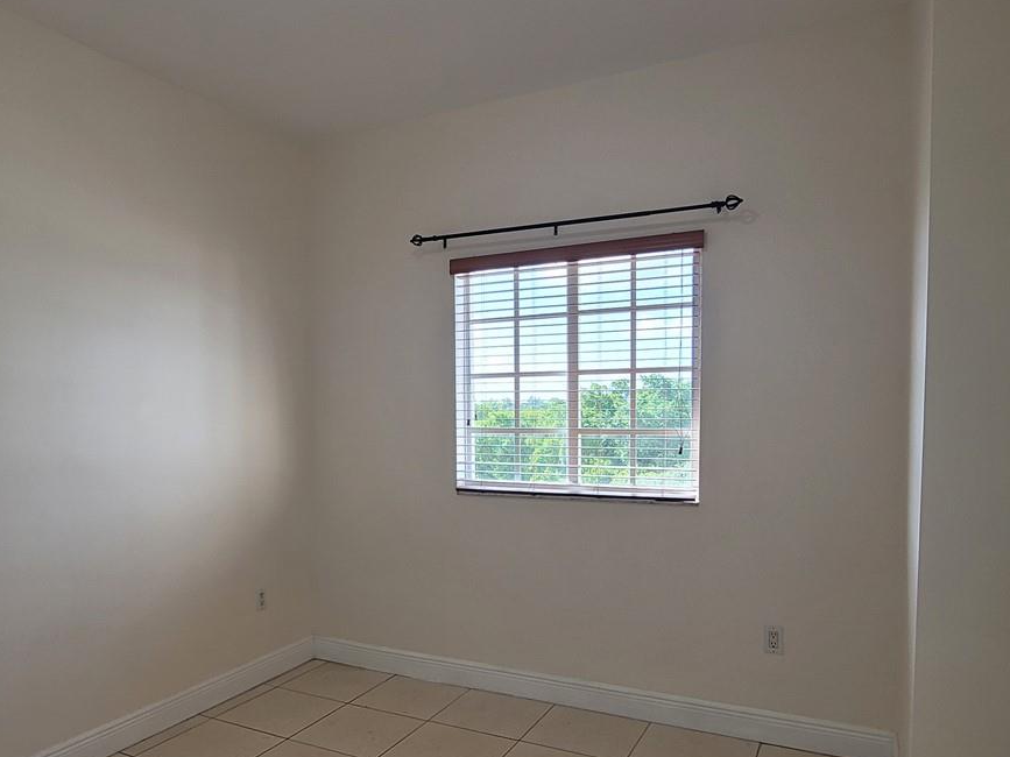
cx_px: 404
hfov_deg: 70.9
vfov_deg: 56.4
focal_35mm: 24
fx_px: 700
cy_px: 448
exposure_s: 1/120
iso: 100
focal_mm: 2.2
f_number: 2.2
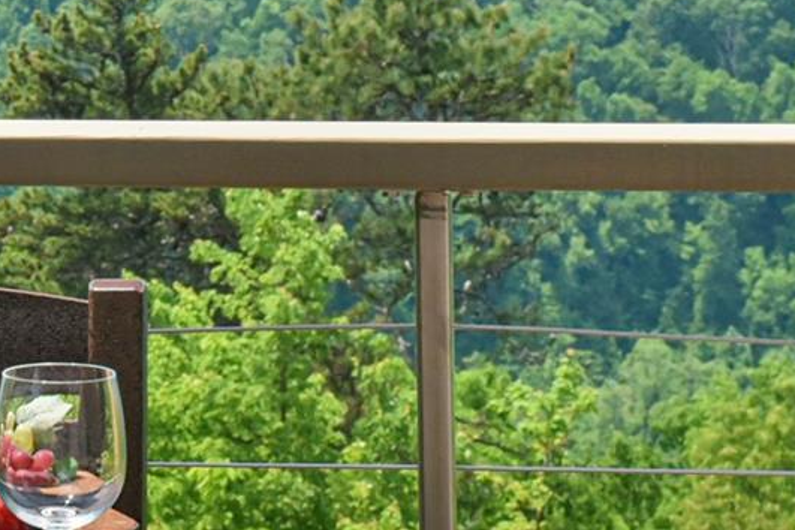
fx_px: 4681
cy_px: 45
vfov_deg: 6.5
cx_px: -415
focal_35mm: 212
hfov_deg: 9.4
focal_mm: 55
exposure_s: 1/500
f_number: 11
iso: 1600
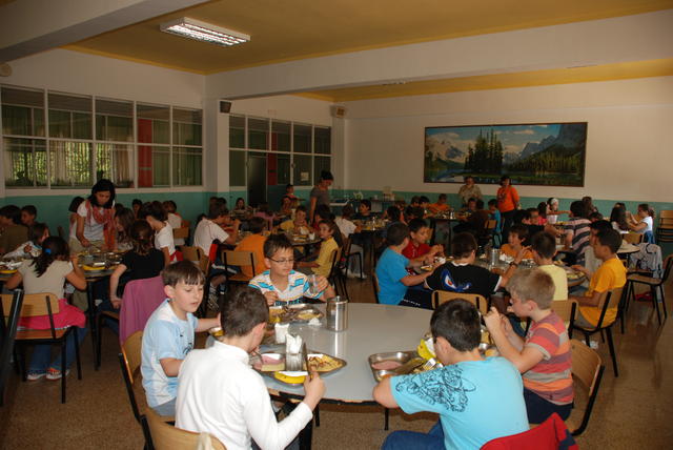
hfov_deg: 67.3
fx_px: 505
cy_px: 225
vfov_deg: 48.0
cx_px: 336
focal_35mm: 27
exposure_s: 1/60
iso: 200
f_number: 3.5
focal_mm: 18
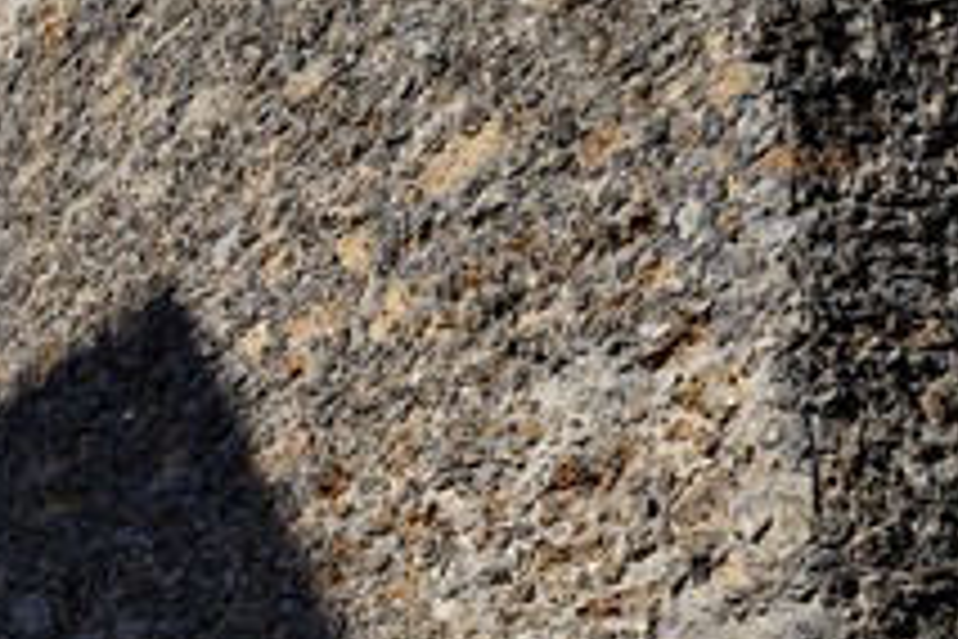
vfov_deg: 21.3
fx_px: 1676
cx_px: 126
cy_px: 508
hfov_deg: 30.7
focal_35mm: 63
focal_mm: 32
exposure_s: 1/160
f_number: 9
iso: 200
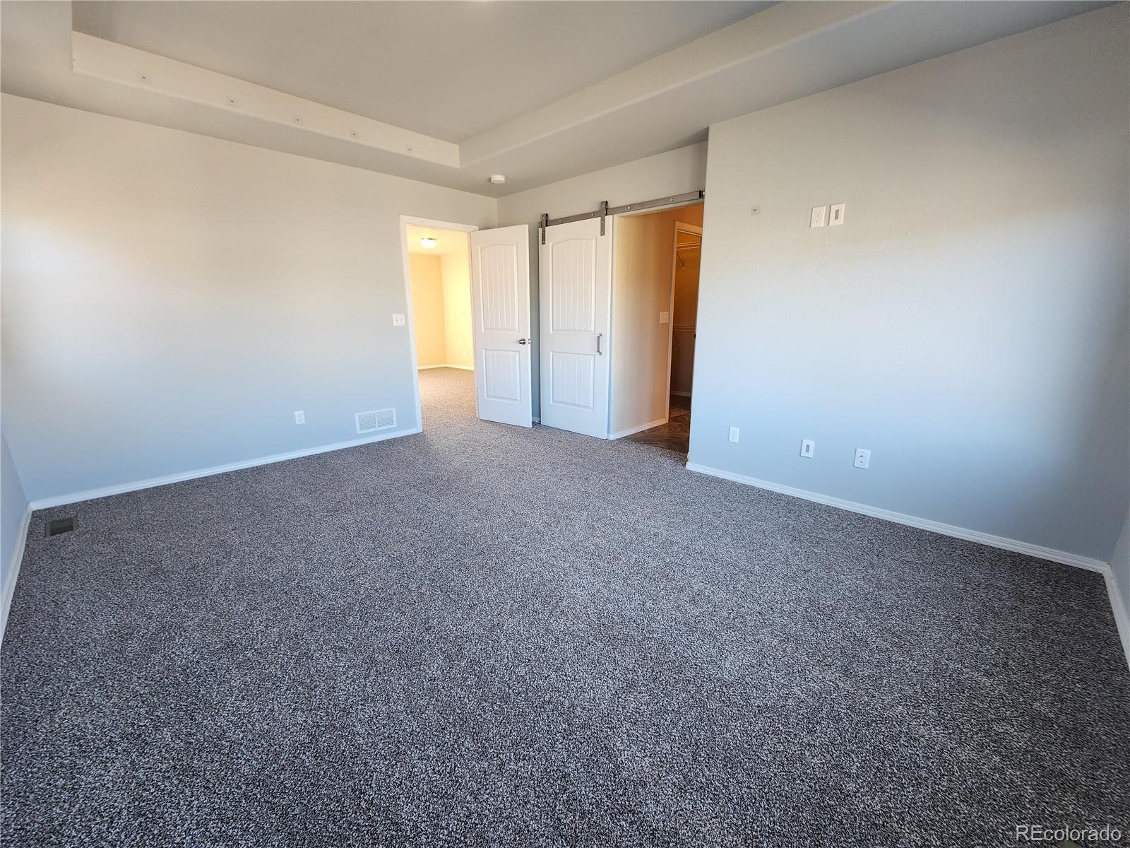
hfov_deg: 106.2
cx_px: 565
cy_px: 424
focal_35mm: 13
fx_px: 424
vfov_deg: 89.9
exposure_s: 1/60
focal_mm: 2.2
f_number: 2.2
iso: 125
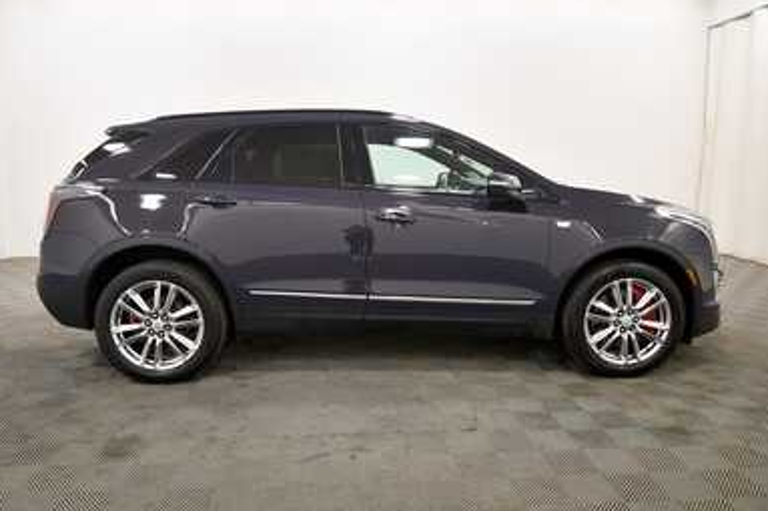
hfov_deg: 76.1
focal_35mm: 23
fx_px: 490
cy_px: 251
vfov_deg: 55.1
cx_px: 381
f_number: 5.3
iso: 900
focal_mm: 15
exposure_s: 1/125
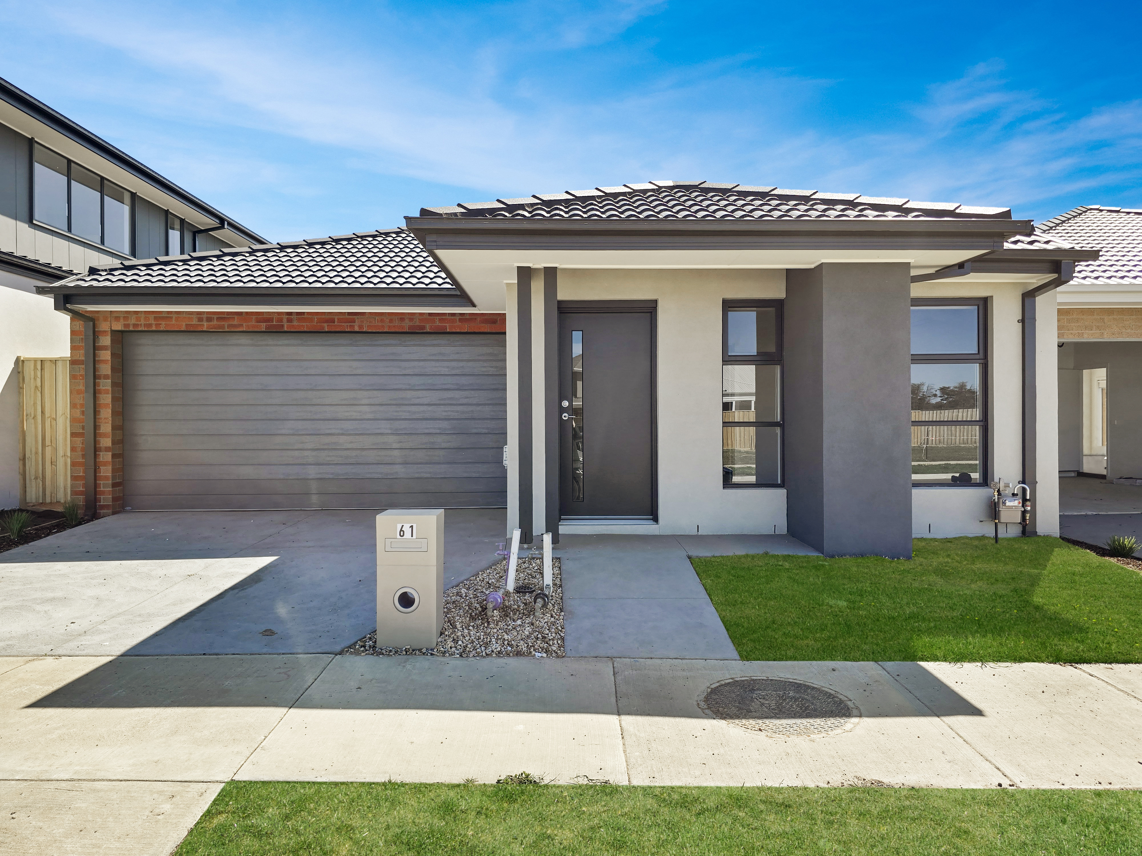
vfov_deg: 58.9
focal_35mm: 23
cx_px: 571
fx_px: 759
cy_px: 428
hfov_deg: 73.9
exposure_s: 1/696
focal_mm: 6.3
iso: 12
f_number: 1.7
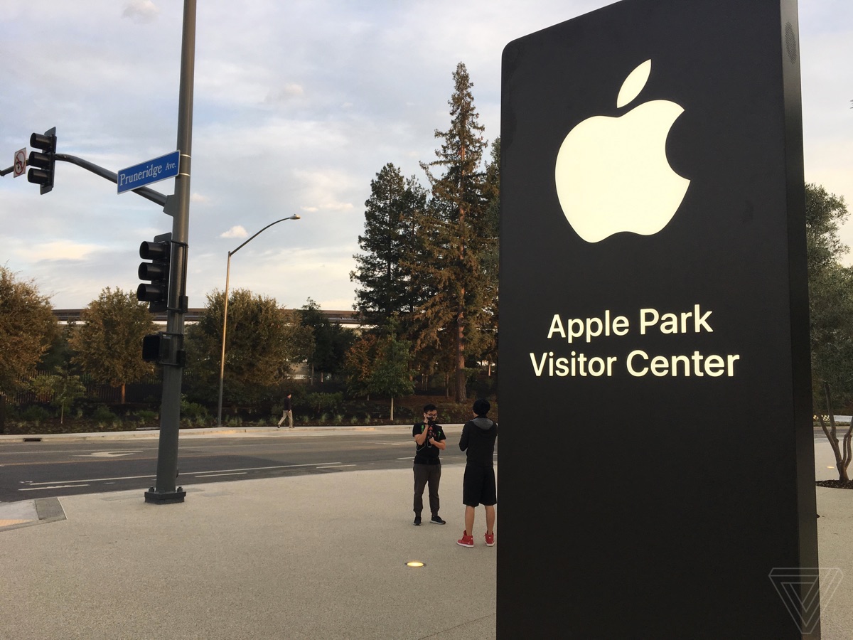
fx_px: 715
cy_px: 320
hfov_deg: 61.7
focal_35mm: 29
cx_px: 426
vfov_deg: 48.2
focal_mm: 4.15
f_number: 2.2
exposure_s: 1/220
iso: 25
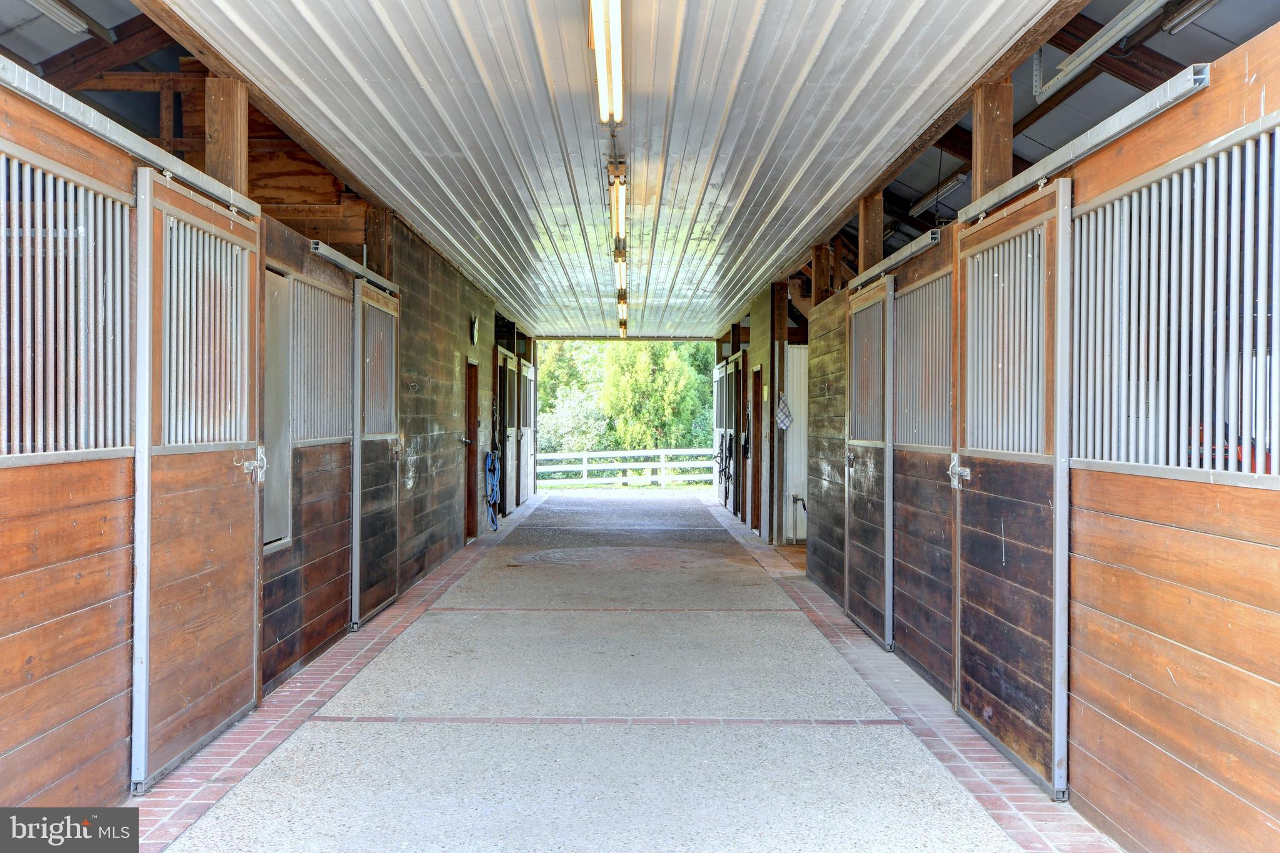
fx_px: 1280
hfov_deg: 53.1
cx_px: 640
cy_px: 426
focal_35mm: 36
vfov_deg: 36.9
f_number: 10
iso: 200
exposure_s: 1/8
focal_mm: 24
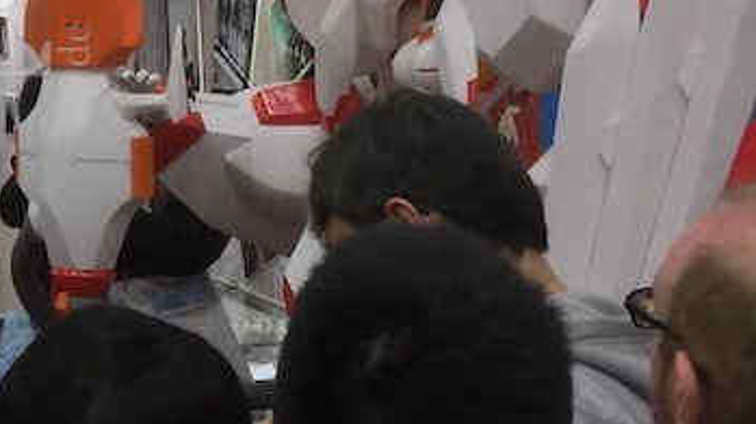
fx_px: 2324
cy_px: 15
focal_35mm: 116
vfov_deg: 10.4
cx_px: -334
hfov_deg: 16.9
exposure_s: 1/30
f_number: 2.2
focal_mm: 4.15
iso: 32
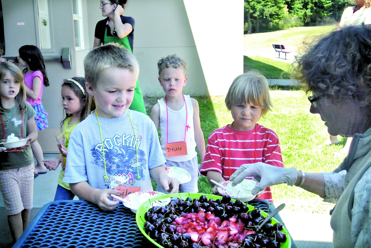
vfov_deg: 34.3
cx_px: 186
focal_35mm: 39
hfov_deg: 49.5
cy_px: 124
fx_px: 402
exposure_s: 1/2000
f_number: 4
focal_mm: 14.5
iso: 1600
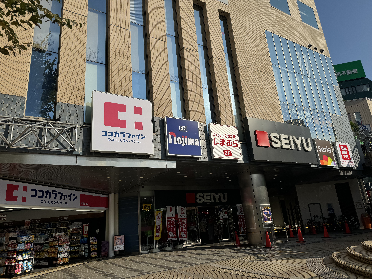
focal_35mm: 24
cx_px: 186
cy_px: 140
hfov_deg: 71.6
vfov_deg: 56.8
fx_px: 258
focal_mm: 6.76
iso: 80
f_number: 1.78
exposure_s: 1/7937
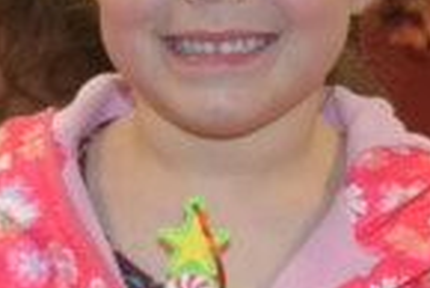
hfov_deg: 12.7
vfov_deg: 8.5
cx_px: 74
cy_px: 172
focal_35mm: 161
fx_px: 1925
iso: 800
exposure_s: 1/80
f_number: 4.2
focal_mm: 26
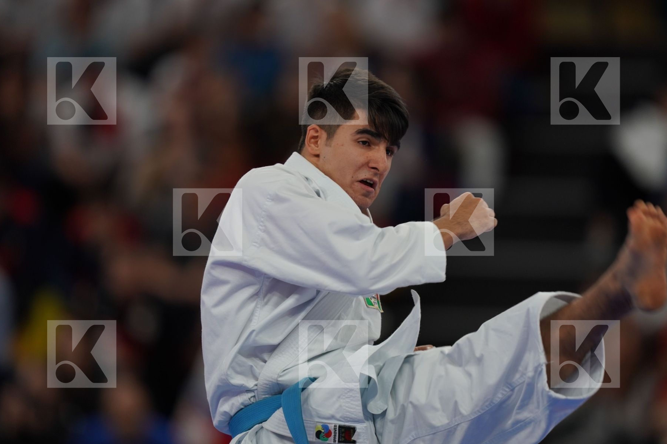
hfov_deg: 5.1
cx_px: 334
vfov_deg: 3.4
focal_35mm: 401
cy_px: 222
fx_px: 7428
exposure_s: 1/500
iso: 640
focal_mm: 400
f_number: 2.8
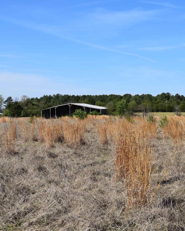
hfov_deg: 24.3
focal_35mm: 62
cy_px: 116
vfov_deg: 30.6
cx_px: 38
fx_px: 422
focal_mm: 29
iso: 320
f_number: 11
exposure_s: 1/500
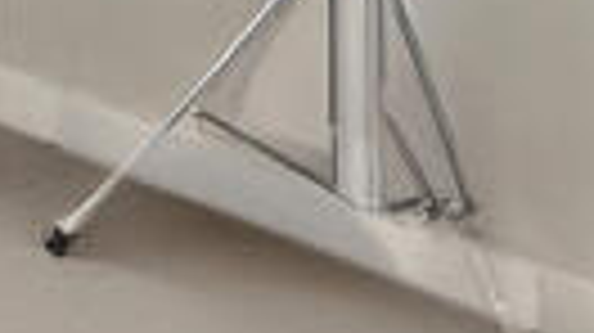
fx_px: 1794
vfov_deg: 9.5
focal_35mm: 114
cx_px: -441
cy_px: -443
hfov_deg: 16.2
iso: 200
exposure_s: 1
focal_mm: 14
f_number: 16
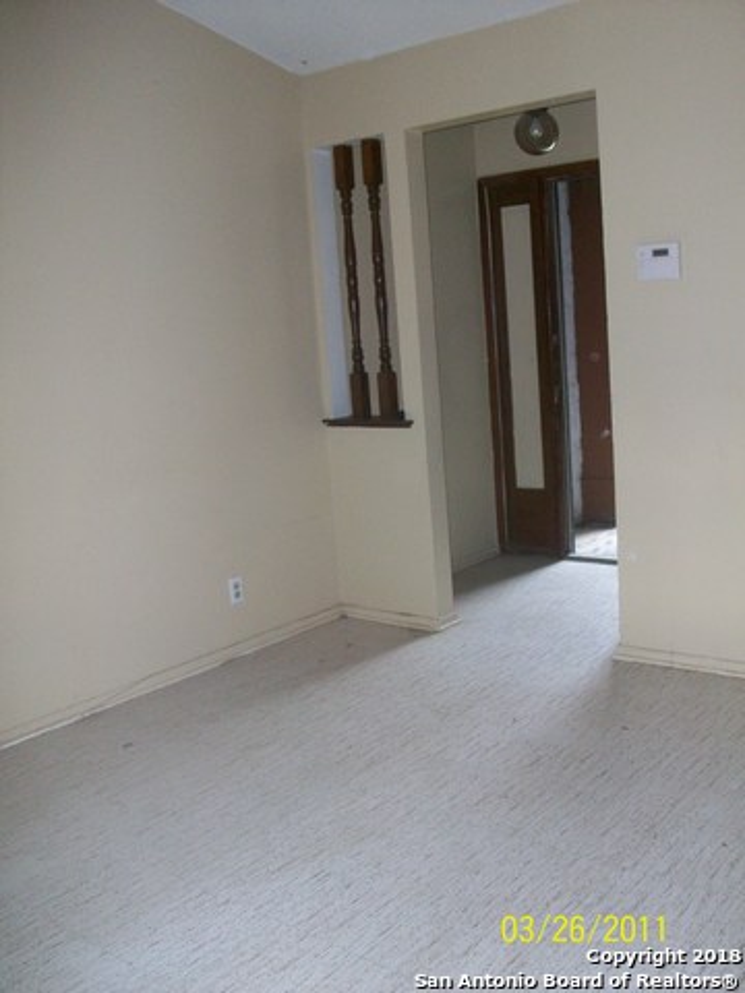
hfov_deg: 41.8
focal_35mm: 34
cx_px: 372
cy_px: 496
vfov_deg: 54.0
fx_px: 976
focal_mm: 5.7
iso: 160
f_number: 2.8
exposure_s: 1/60
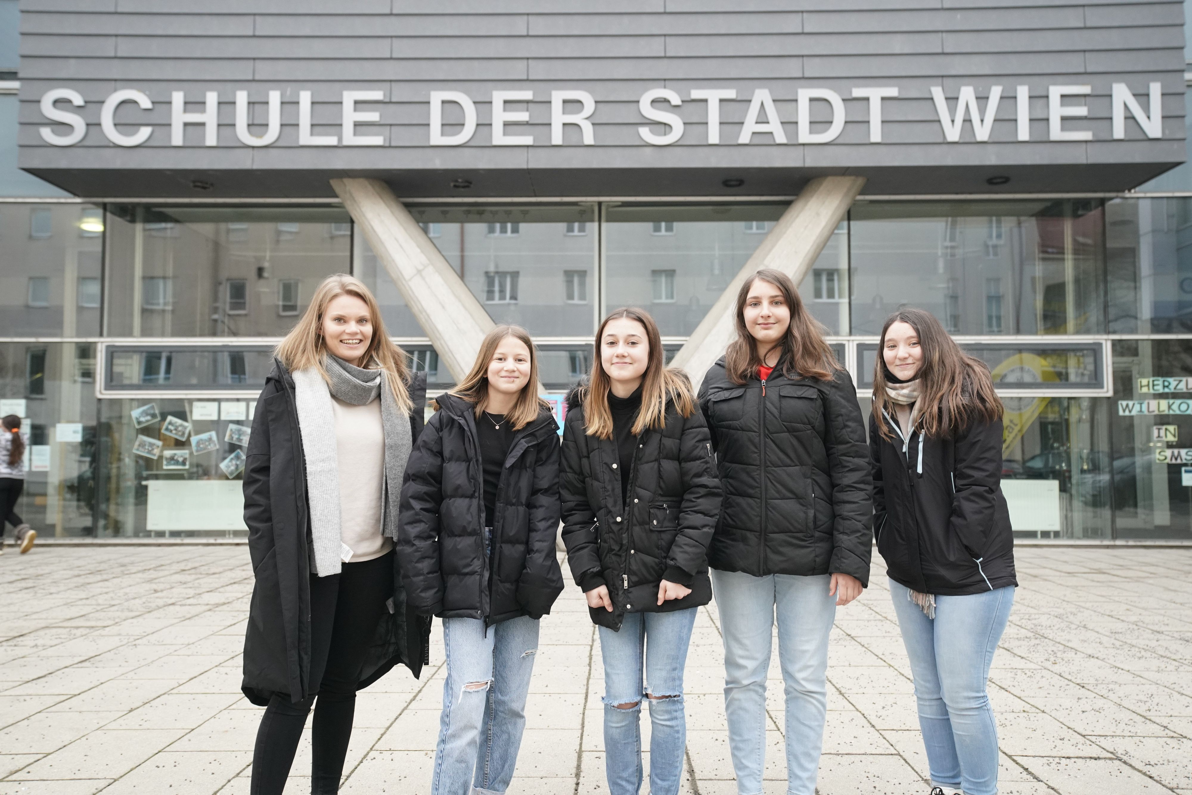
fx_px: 993
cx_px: 596
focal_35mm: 30
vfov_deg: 43.6
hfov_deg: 61.9
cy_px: 398
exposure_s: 1/250
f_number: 4
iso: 3200
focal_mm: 30
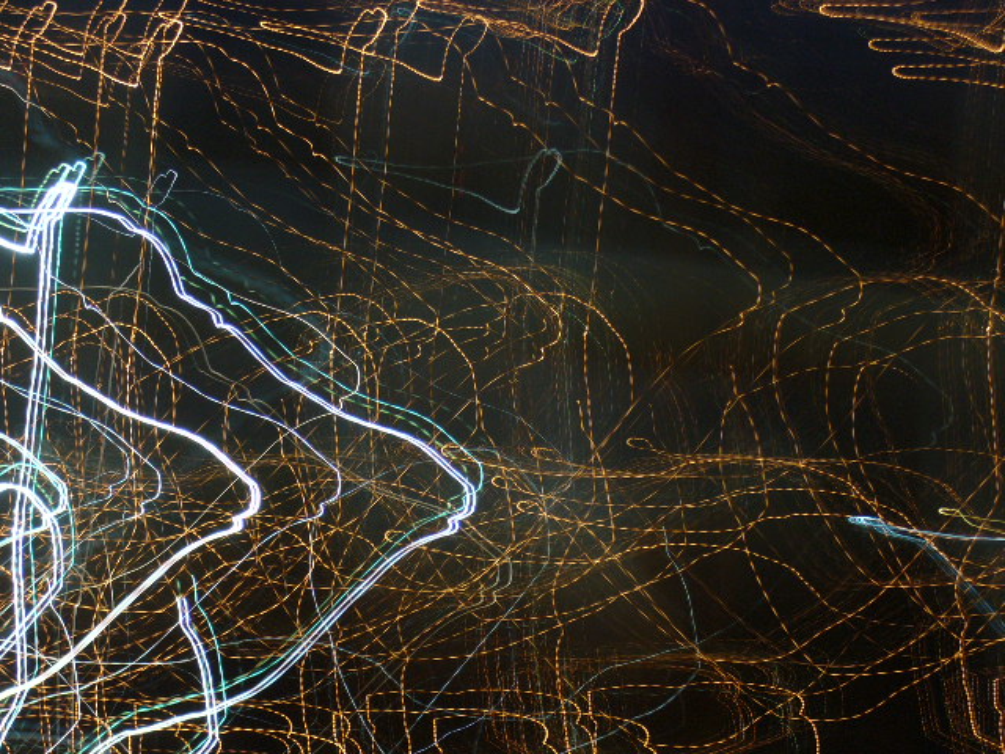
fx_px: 3048
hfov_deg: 18.7
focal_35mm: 105
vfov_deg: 14.1
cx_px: 502
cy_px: 377
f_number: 5
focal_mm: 17.4
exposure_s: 6
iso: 64
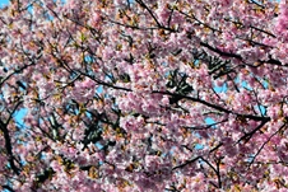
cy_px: 130
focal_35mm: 354
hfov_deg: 5.8
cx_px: 451
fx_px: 2834
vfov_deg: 3.9
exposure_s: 1/2500
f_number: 9
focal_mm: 100
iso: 800
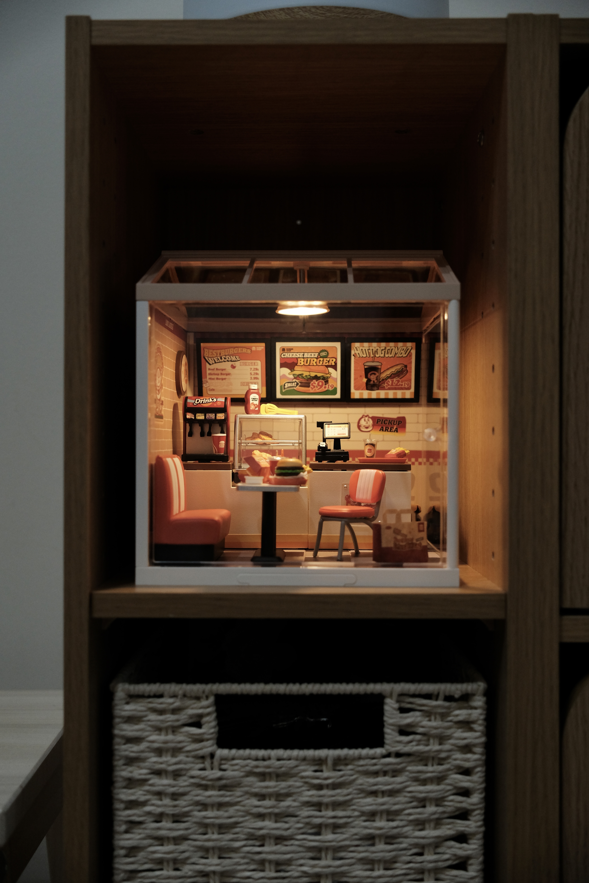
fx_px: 1006
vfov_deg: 47.4
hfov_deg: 32.6
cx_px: 294
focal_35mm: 41
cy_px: 442
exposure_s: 1/160
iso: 1250
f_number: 2.8
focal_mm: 27
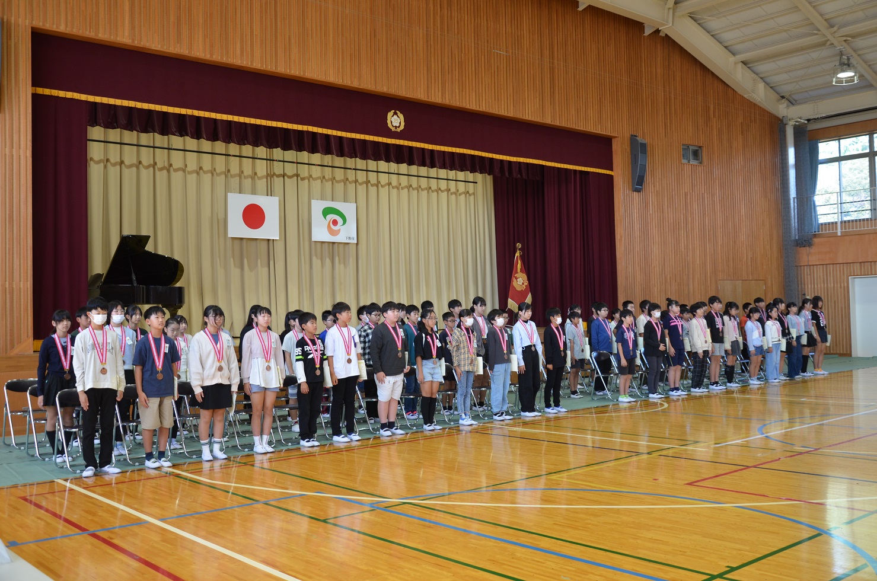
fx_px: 875
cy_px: 290
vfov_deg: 36.7
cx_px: 438
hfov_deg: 53.2
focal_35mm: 36
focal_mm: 24
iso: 400
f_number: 4.5
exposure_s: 1/80
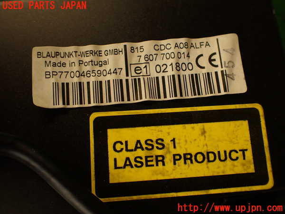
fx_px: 263
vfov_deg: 44.2
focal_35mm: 32
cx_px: 142
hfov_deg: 56.8
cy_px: 107
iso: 160
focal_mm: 5.79
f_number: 2.4
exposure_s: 1/60
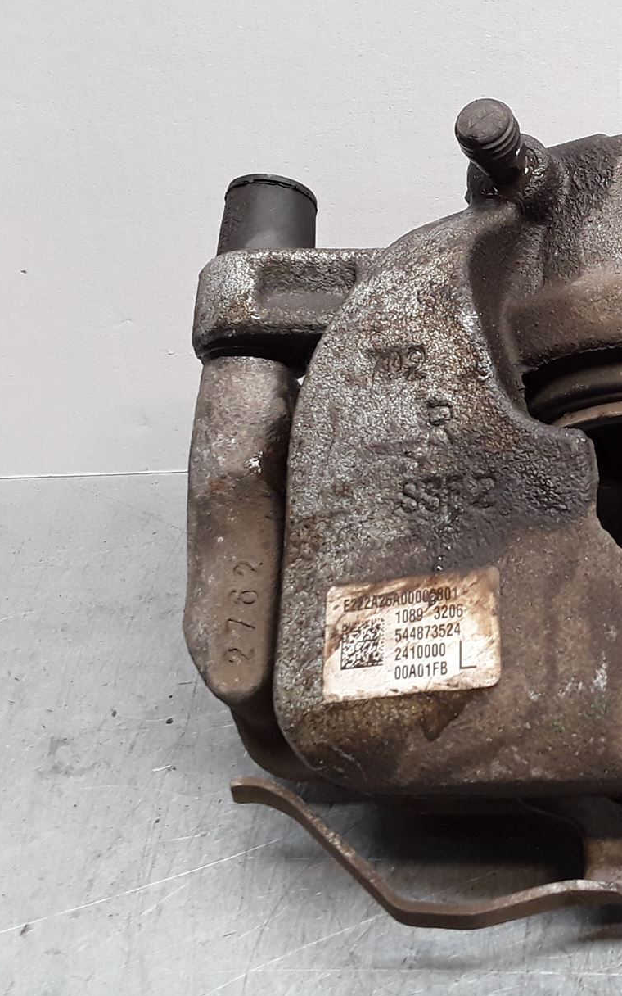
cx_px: 630
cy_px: 437
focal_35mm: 50
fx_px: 1356
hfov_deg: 24.6
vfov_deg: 40.2
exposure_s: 1/50
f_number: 1.9
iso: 64
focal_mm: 2.91
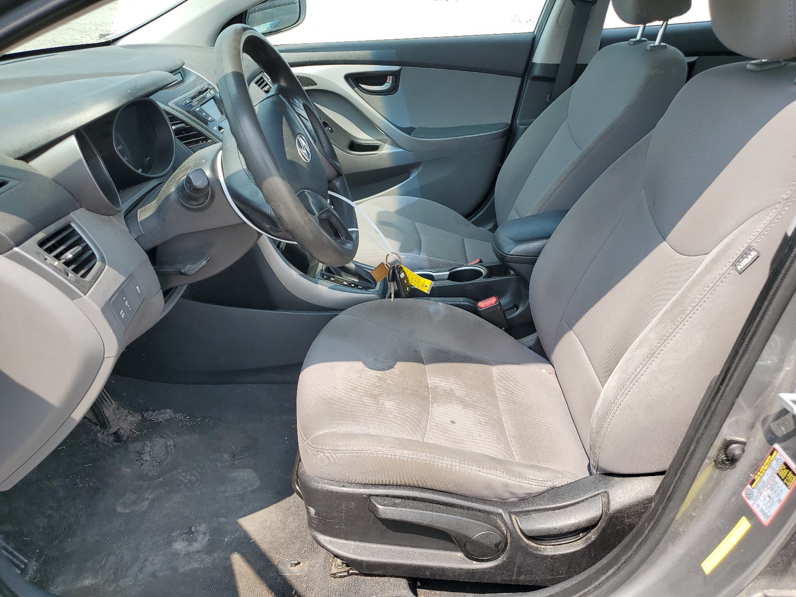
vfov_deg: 53.1
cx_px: 398
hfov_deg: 67.3
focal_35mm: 26
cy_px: 298
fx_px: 598
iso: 50
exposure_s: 1/769
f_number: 1.5
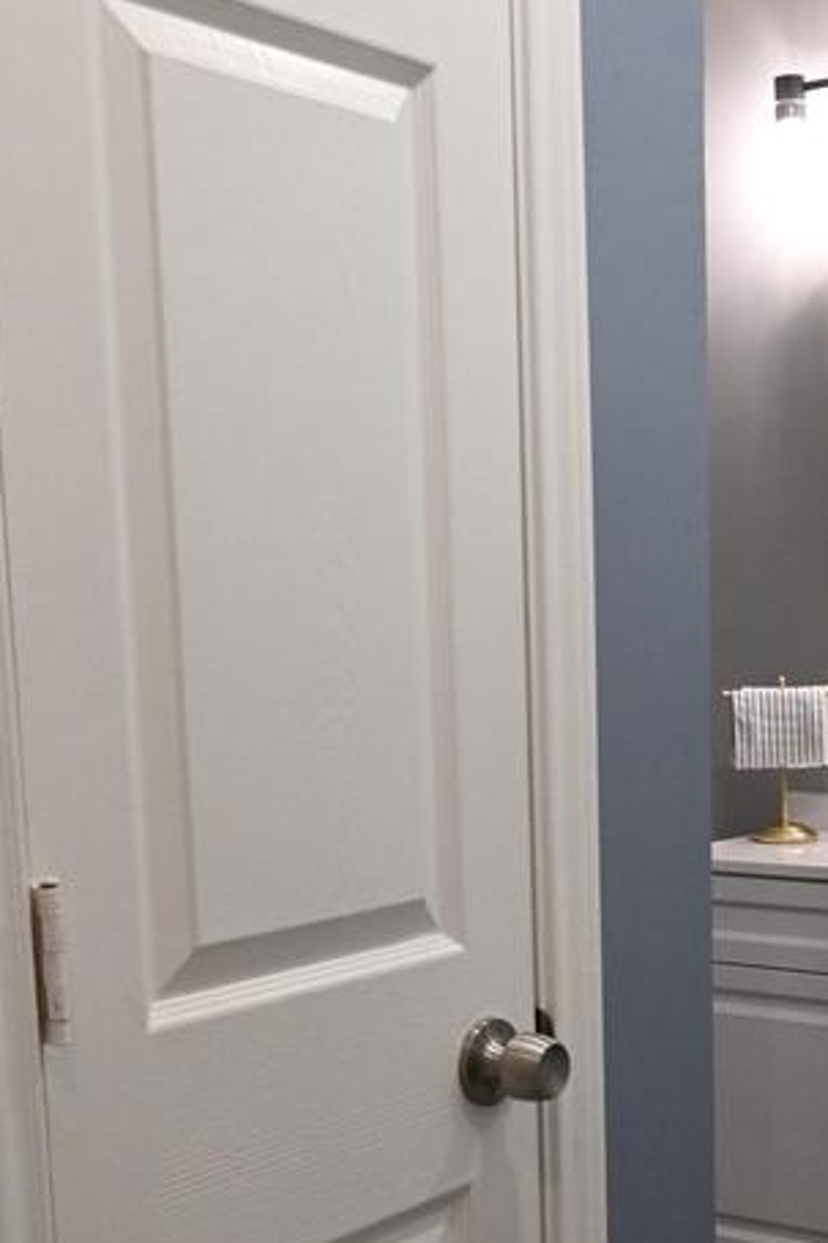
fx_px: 1968
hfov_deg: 23.1
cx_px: 754
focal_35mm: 57
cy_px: 921
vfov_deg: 34.4
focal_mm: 24
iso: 3200
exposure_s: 1/25
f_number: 16
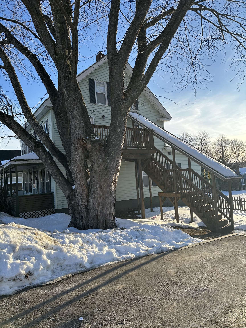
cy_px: 164
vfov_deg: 71.6
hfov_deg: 56.8
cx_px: 123
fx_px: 227
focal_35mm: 24
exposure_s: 1/2028
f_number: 1.78
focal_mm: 6.86
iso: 80
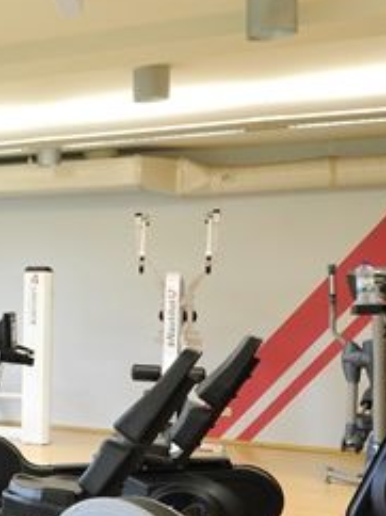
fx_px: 849
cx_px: -422
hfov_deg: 17.1
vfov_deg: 33.7
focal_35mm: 57
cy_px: 304
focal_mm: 14
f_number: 14
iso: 100
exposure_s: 1.3
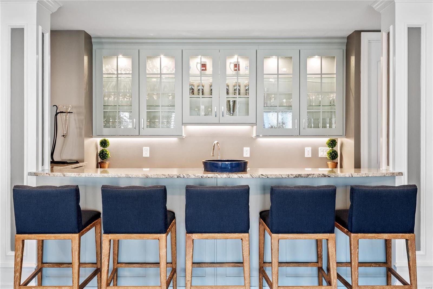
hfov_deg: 53.1
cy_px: 144
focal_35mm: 36
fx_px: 433
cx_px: 216
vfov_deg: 36.9
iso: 400
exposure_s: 1/3
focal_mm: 18
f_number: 6.3
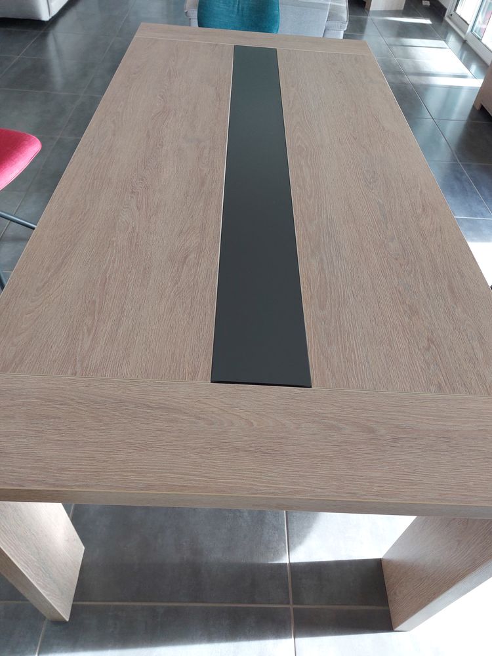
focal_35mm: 24
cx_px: 246
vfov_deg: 71.6
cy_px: 328
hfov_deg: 56.8
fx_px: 455
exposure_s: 1/100
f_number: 1.8
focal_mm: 5.23
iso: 160
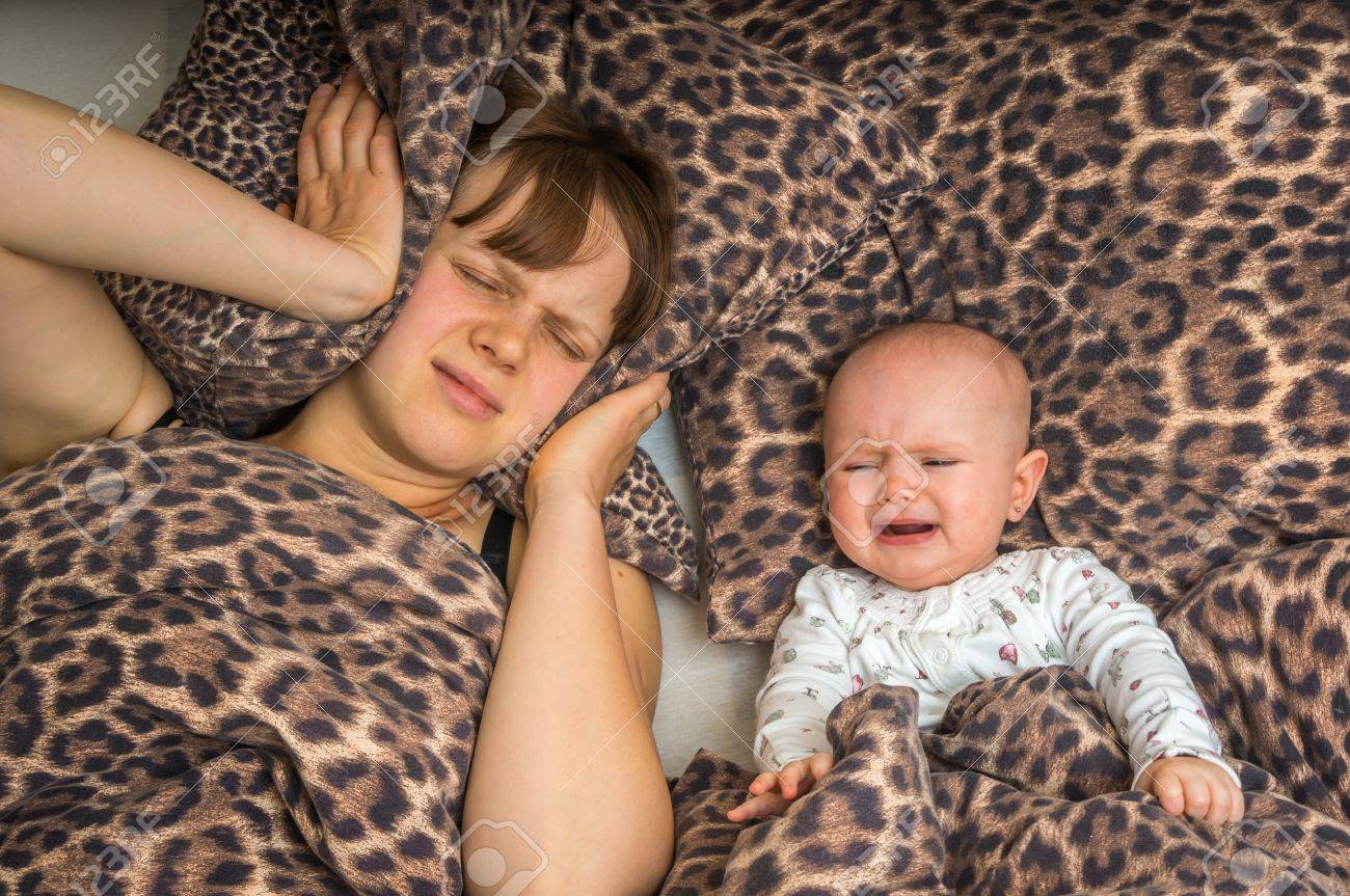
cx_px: 675
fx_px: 1966
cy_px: 448
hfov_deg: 37.9
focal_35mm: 52
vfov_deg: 25.7
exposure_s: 1/200
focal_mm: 35
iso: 100
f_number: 10
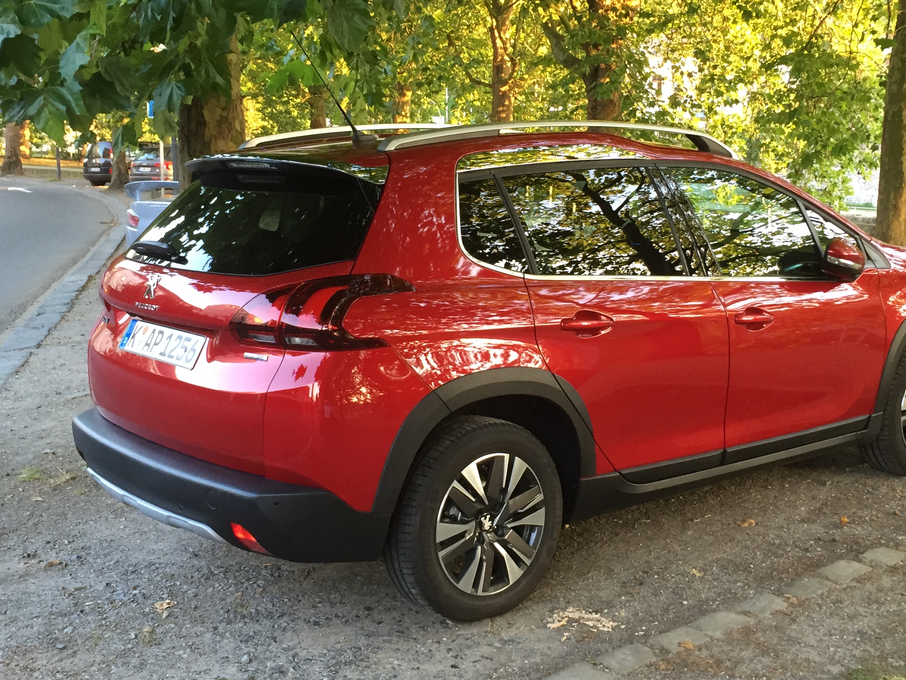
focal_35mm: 45
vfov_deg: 32.2
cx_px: 522
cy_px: 322
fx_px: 1178
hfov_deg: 42.0
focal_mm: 4.15
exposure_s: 1/33
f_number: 2.2
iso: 64
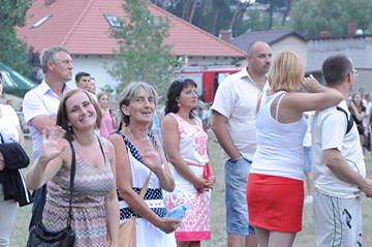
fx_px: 2559
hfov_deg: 8.3
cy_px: 209
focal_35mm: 248
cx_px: 92
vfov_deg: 5.5
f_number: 5.3
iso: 3200
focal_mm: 70
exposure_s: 1/40
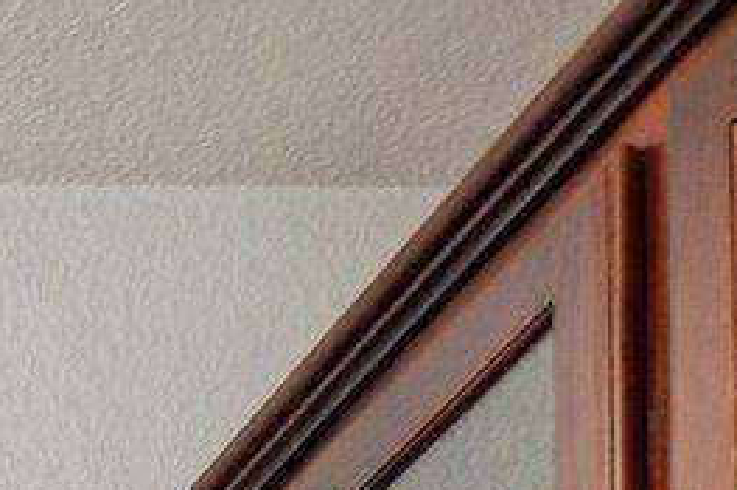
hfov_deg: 12.8
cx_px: -1104
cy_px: 1723
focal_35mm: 117
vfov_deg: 8.5
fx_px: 2394
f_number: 8
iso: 400
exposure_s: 1/8
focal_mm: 10
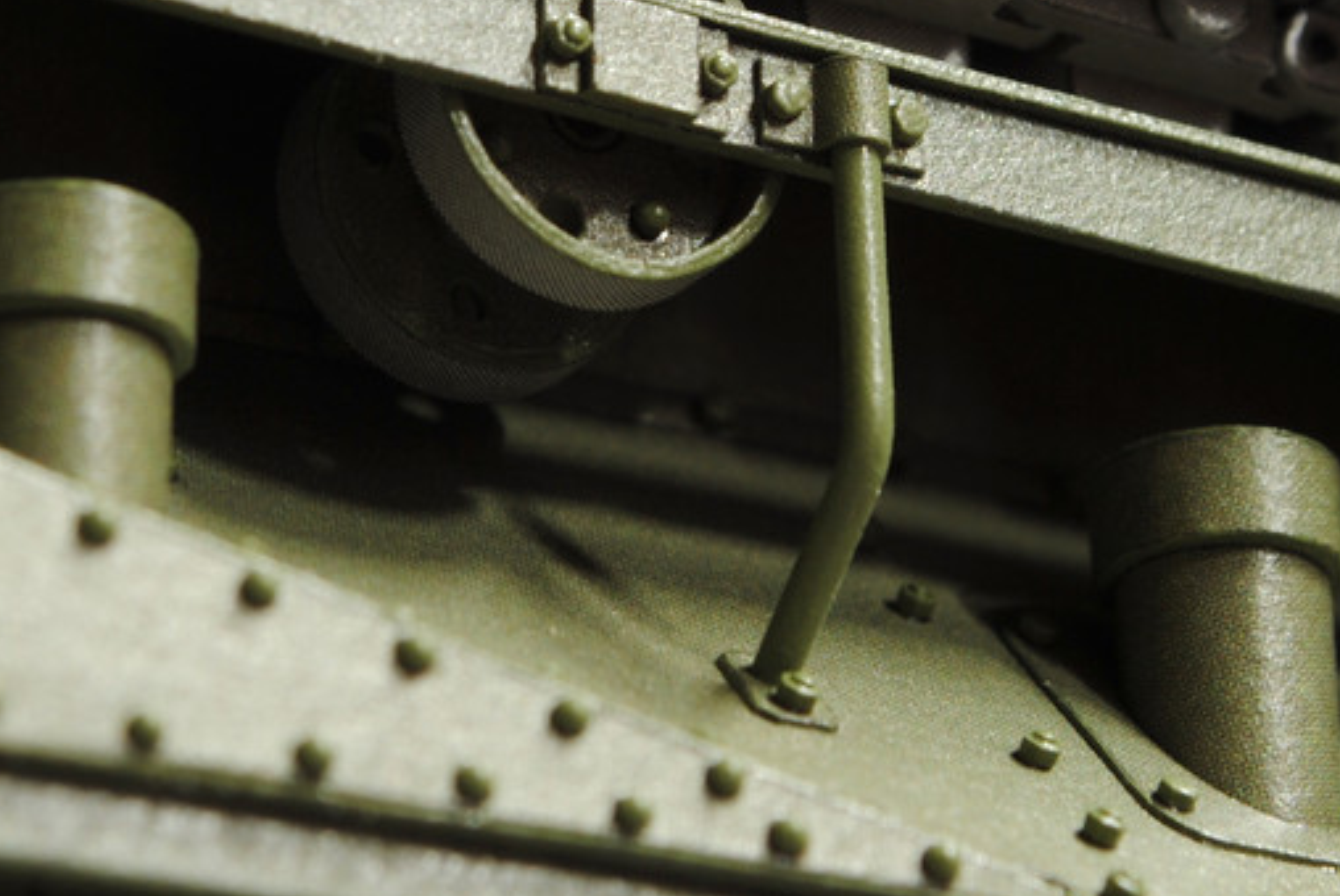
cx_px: 479
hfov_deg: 10.6
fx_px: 7236
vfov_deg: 7.1
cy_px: 174
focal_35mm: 194
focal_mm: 55
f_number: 11
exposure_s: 1.6
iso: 100
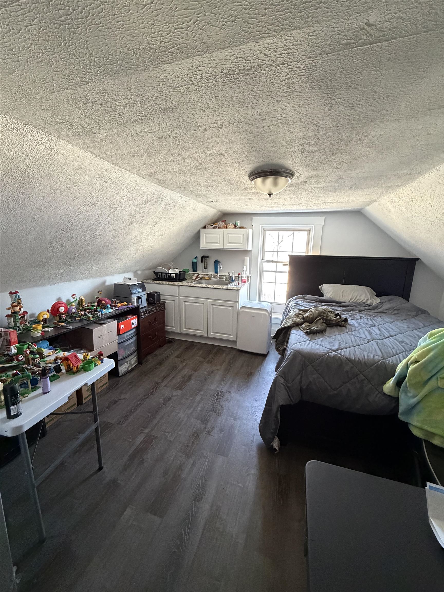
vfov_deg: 102.1
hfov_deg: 85.7
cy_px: 296
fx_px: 239
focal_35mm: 14
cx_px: 222
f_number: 2.2
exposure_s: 1/60
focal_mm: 2.22
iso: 800
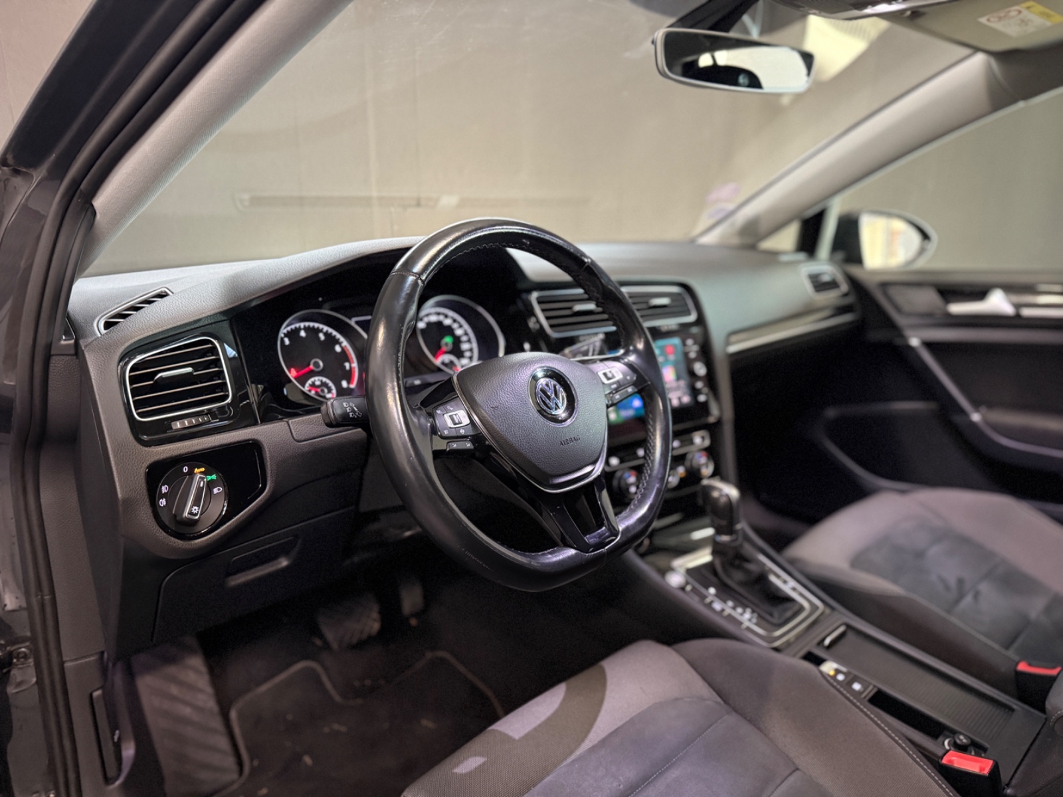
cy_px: 398
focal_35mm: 24
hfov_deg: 71.6
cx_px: 532
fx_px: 737
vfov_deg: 56.8
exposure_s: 1/33
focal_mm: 6.76
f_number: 1.78
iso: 800
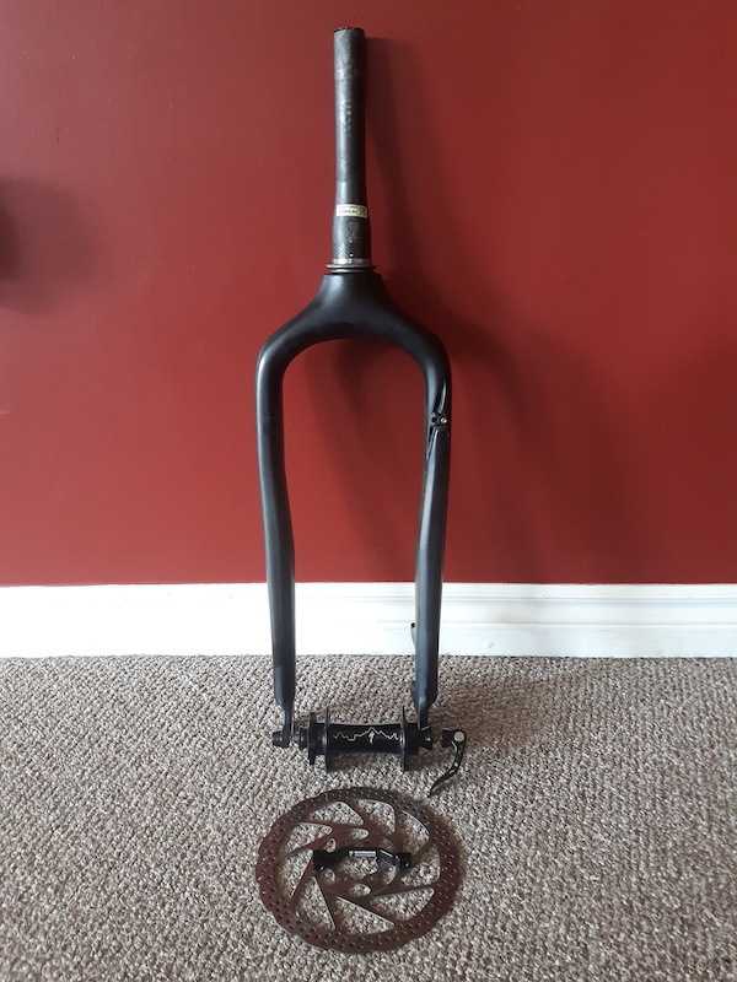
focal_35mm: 31
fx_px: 880
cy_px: 491
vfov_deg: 58.4
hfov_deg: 45.4
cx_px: 368
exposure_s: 1/20
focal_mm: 3.7
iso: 200
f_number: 1.9
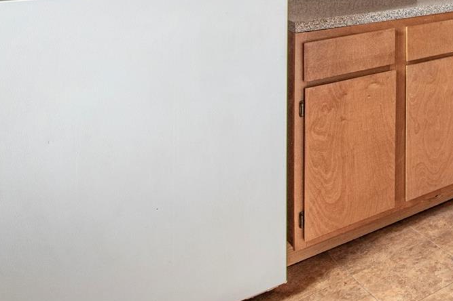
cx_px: 614
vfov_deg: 27.7
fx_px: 541
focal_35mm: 43
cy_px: -53
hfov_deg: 32.1
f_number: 7.1
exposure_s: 1/20
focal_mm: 14
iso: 500
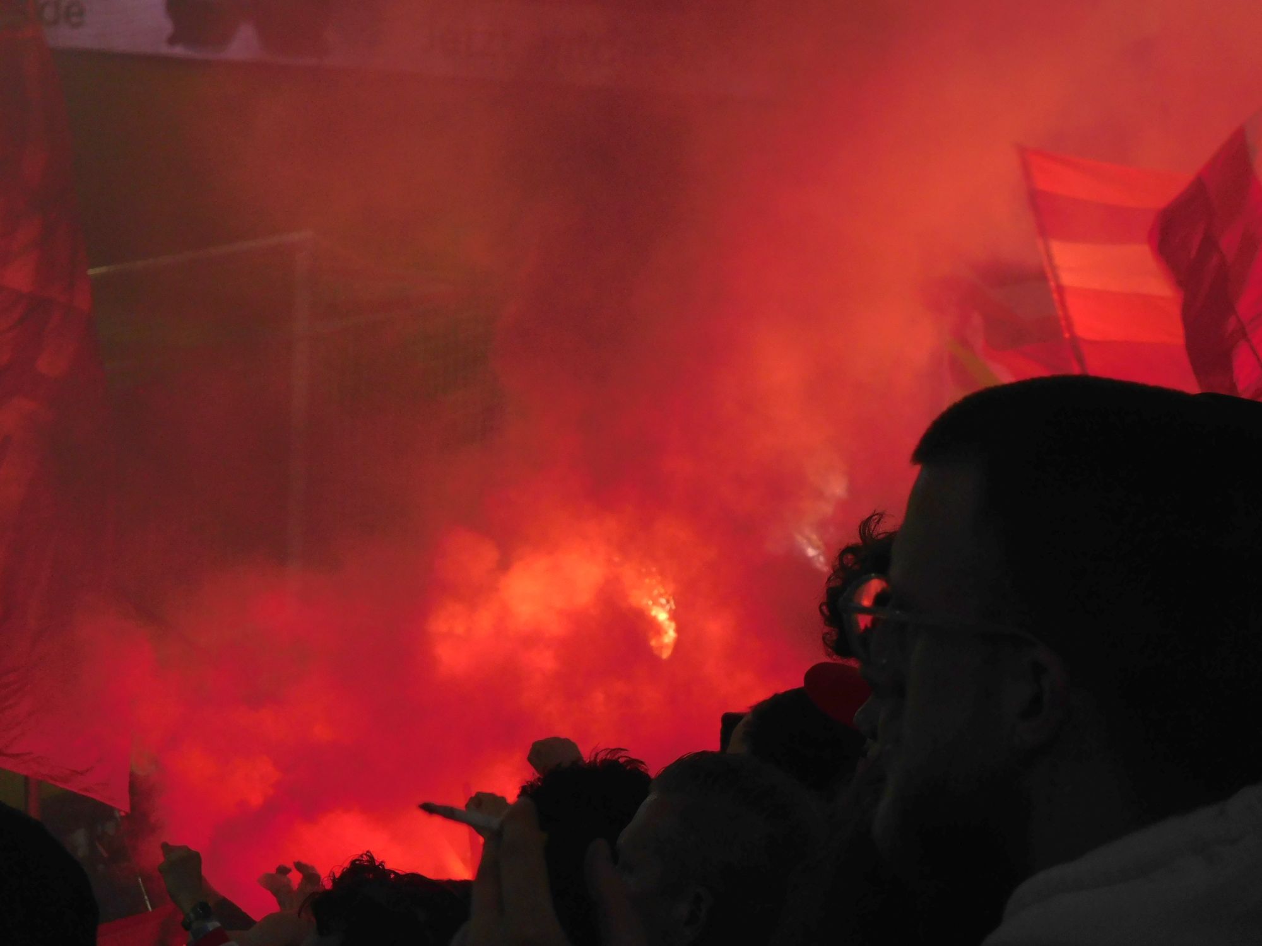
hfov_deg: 11.0
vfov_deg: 8.2
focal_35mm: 180
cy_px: 473
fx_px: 6562
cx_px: 631
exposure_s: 1/250
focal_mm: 32.1
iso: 360
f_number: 5.3
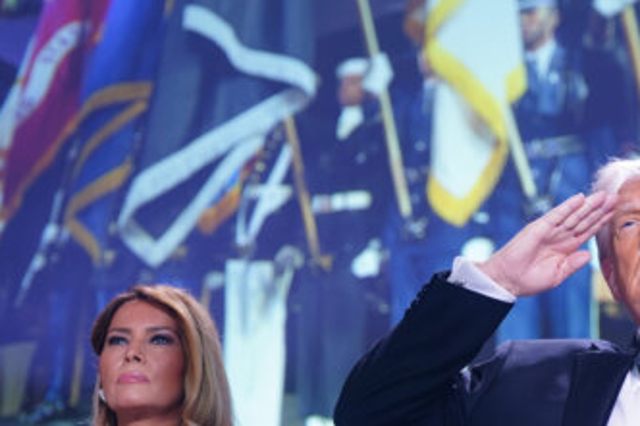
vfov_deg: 13.3
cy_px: 258
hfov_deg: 19.7
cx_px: 451
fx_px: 1830
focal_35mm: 103
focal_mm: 57
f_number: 2
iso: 800
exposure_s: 1/250
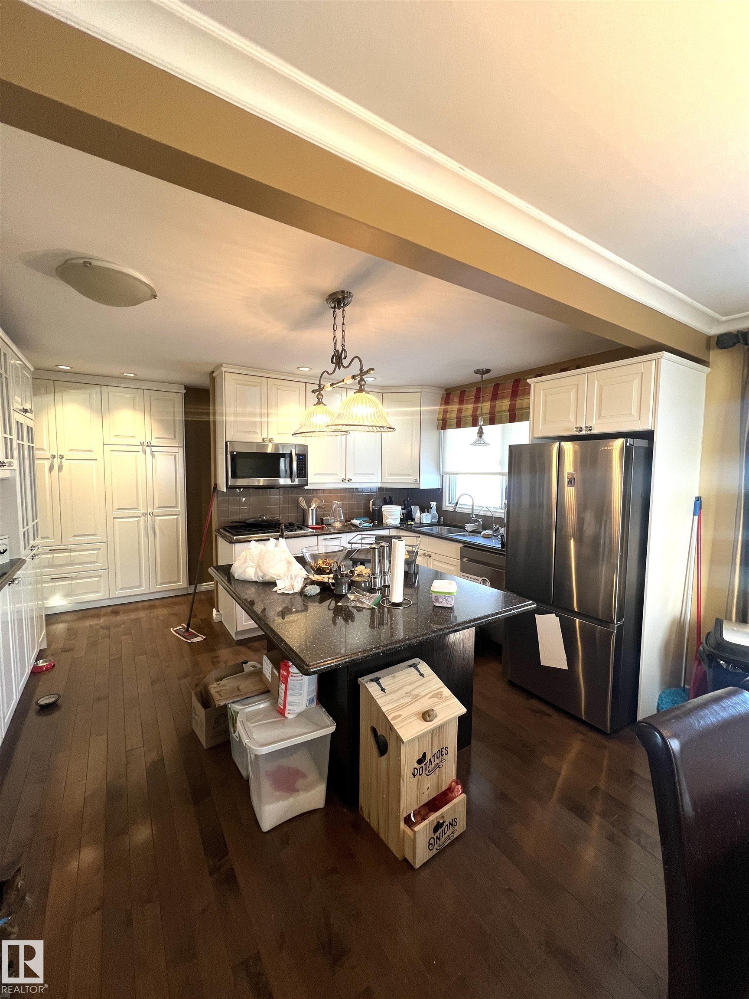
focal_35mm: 13
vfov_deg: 106.2
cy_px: 500
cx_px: 374
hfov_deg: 89.9
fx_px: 375
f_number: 1.8
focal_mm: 1.57
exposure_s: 1/120
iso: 160
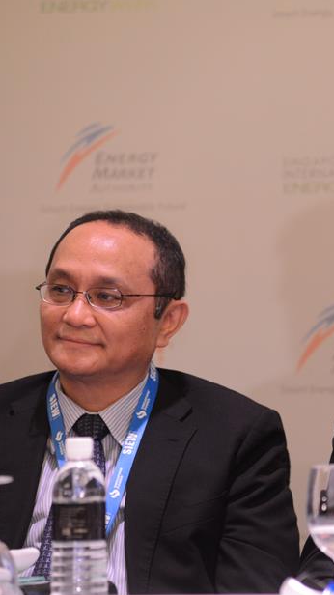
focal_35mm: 277
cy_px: 306
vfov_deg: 7.8
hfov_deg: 4.4
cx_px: 383
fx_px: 4366
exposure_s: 1/160
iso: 3200
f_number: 4
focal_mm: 170
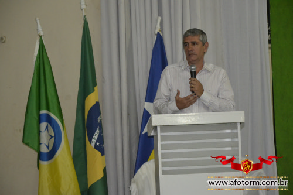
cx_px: 146
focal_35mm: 142
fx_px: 1159
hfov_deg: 14.4
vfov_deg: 9.6
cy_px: 98
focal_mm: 95
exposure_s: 1/50
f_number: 5.6
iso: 3200
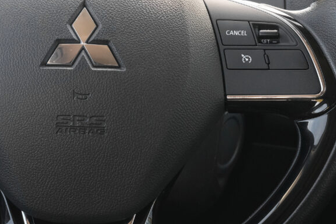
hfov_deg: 16.8
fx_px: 1130
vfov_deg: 11.3
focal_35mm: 121
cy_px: 50
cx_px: 88
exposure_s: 1/100
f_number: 9
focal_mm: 45
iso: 2000
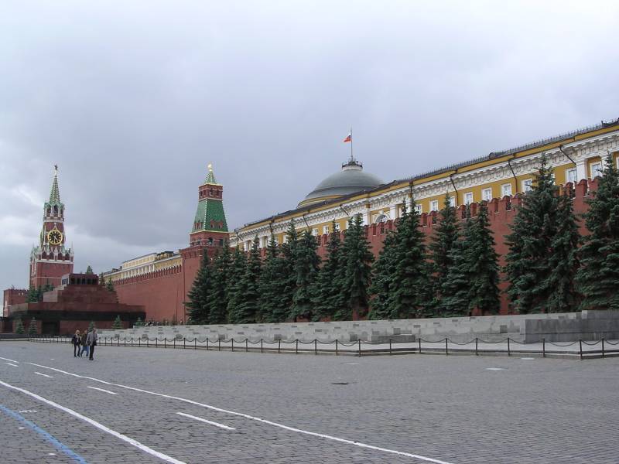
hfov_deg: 49.0
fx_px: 680
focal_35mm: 38
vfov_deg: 37.7
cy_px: 232
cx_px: 310
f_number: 5.6
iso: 100
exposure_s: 1/141
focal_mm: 5.8
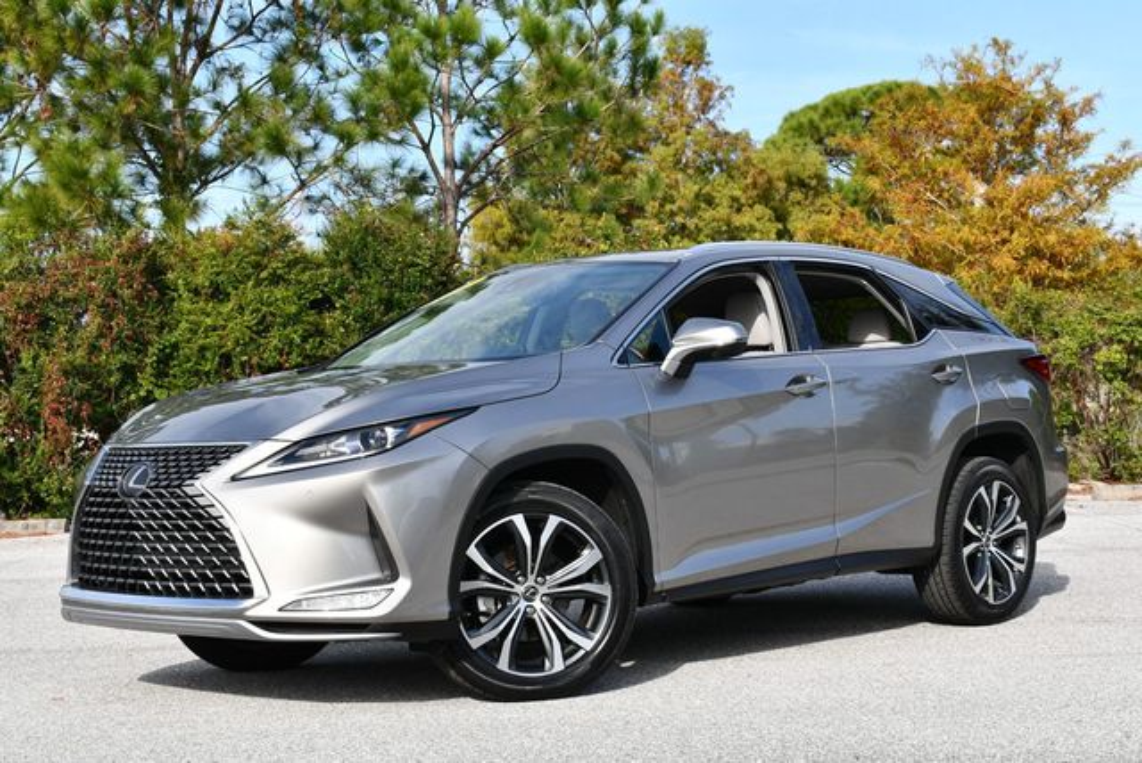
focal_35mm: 60
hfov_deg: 33.4
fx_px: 1905
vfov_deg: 22.7
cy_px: 382
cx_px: 571
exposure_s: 1/250
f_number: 8
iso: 125
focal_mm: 30
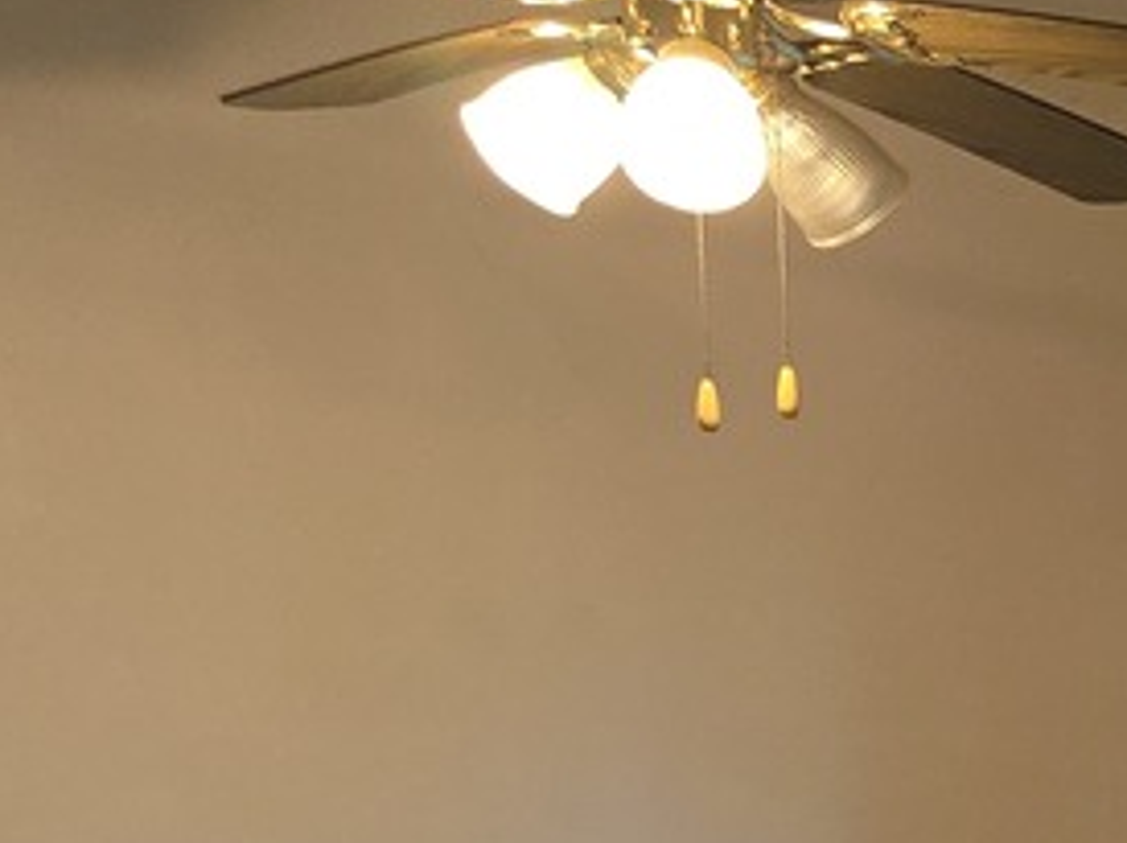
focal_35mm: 121
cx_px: 2809
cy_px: 1505
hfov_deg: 12.4
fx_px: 3936
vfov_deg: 11.4
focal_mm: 6.3
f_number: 1.7
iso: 100
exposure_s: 1/60
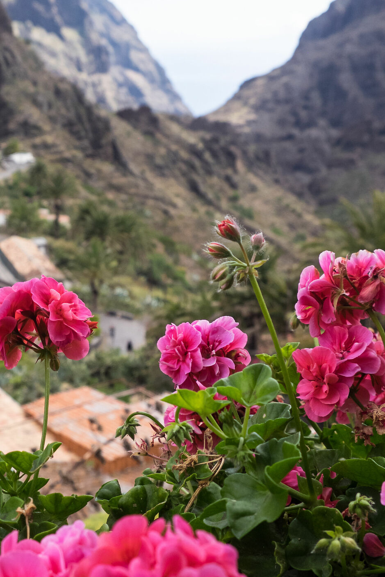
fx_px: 738
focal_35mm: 46
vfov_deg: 42.7
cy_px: 279
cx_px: 59
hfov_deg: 28.4
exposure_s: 1/1250
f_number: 4.5
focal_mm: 18
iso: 800
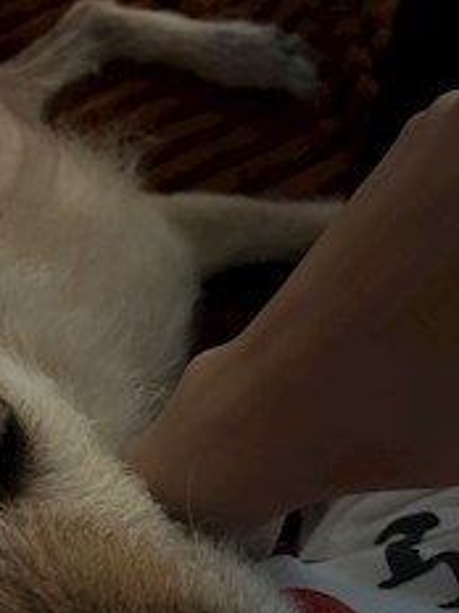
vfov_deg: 33.8
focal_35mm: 56
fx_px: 990
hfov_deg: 25.3
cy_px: 448
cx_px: 42
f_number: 1.5
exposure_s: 1/17
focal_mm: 5.7
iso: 1250
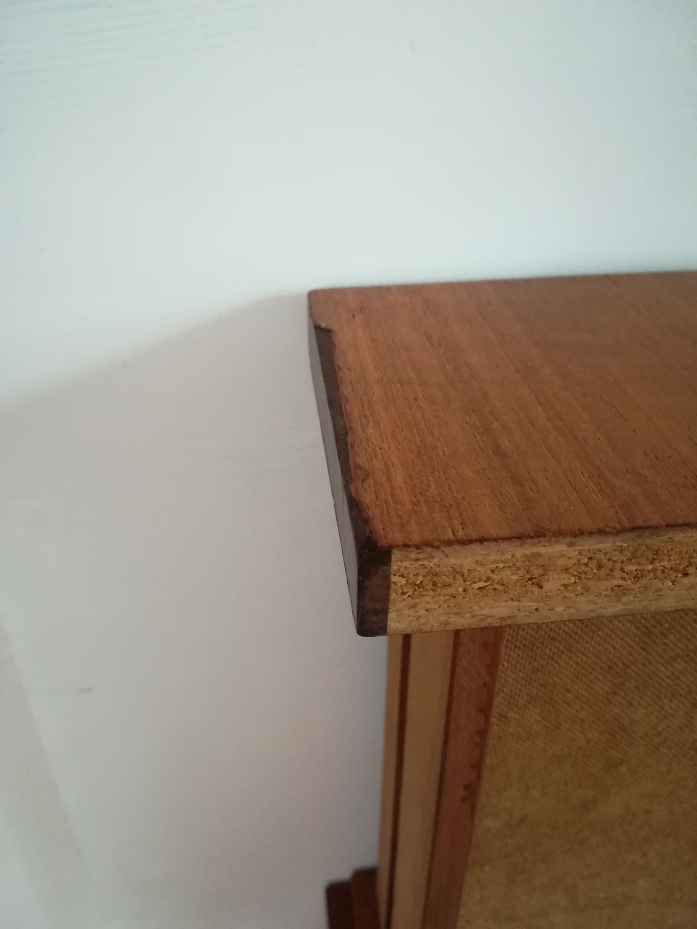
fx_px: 698
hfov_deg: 53.1
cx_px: 348
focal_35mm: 26
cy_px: 464
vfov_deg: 67.3
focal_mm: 3.83
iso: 500
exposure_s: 1/14.3
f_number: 2.2
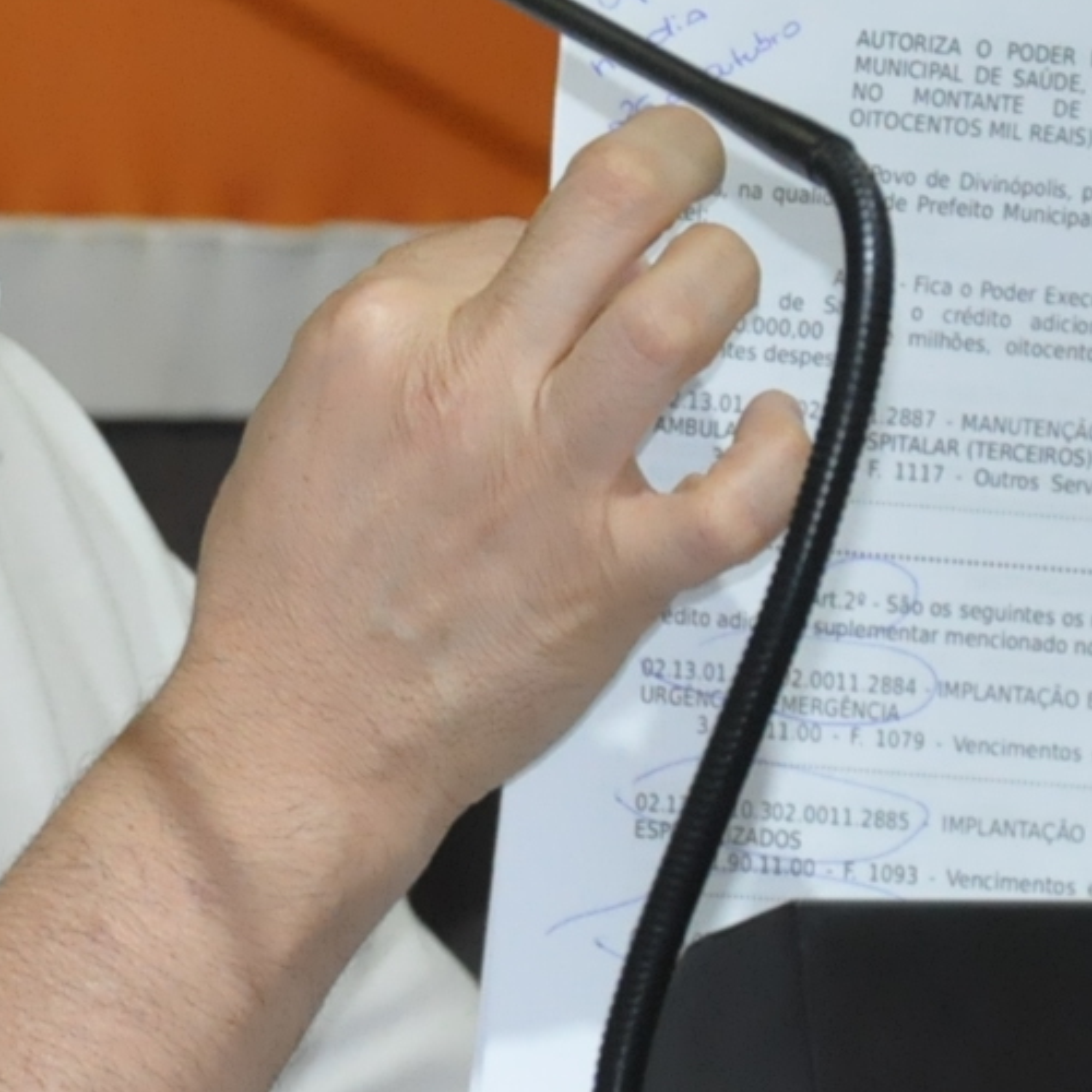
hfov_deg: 3.6
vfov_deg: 3.6
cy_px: -7
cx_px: -269
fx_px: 17524
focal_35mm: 491
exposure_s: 1/200
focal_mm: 90
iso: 2000
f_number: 5.6
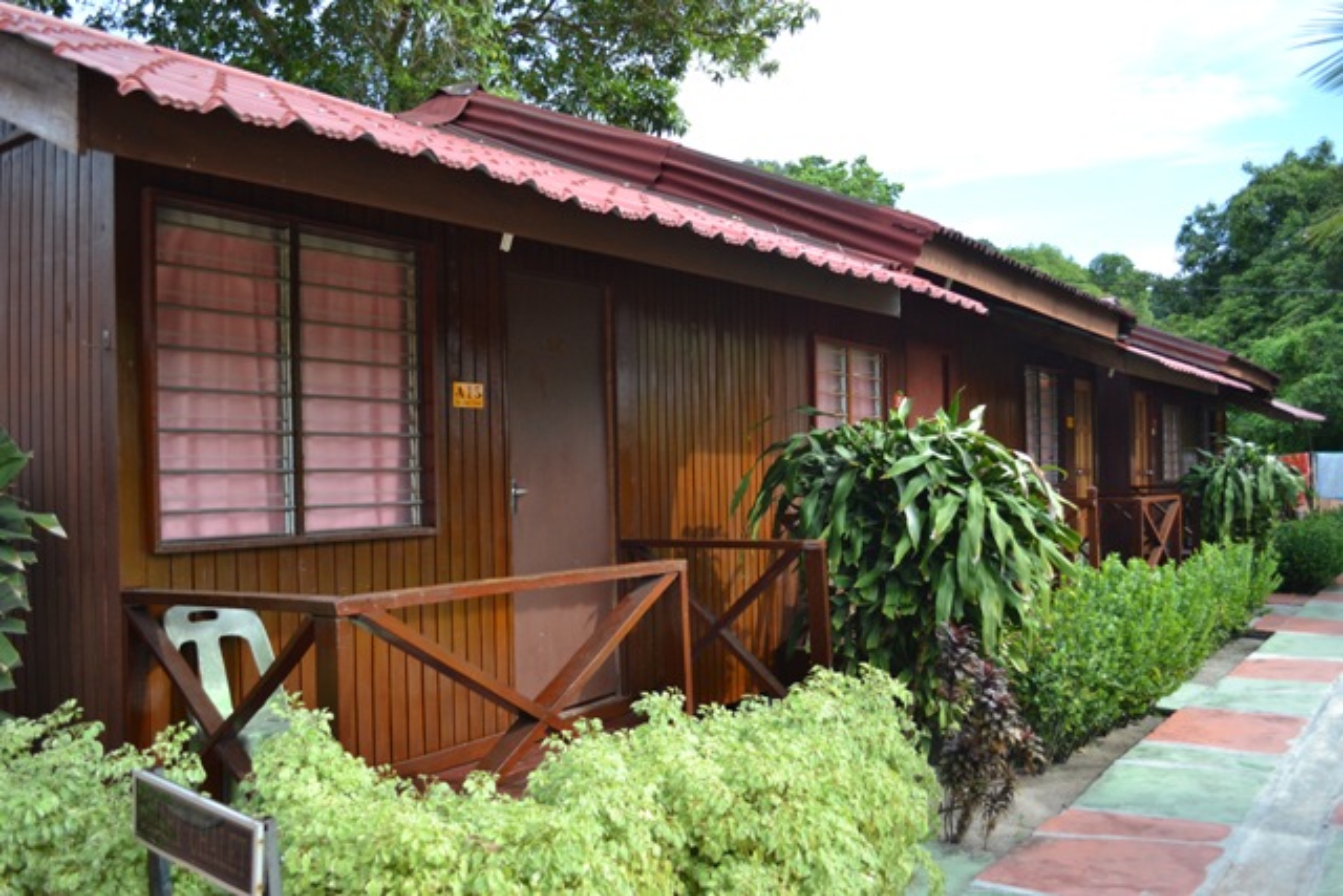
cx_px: 672
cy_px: 448
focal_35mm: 30
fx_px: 1119
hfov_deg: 61.9
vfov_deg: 43.6
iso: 400
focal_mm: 20
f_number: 4
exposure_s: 1/800
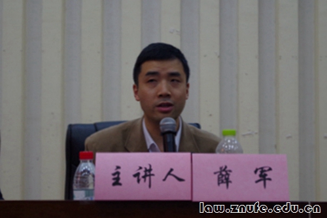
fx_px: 681
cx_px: 164
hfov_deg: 27.0
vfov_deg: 18.2
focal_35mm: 75
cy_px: 109
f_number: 5.6
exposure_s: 1/25
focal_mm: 50
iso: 800
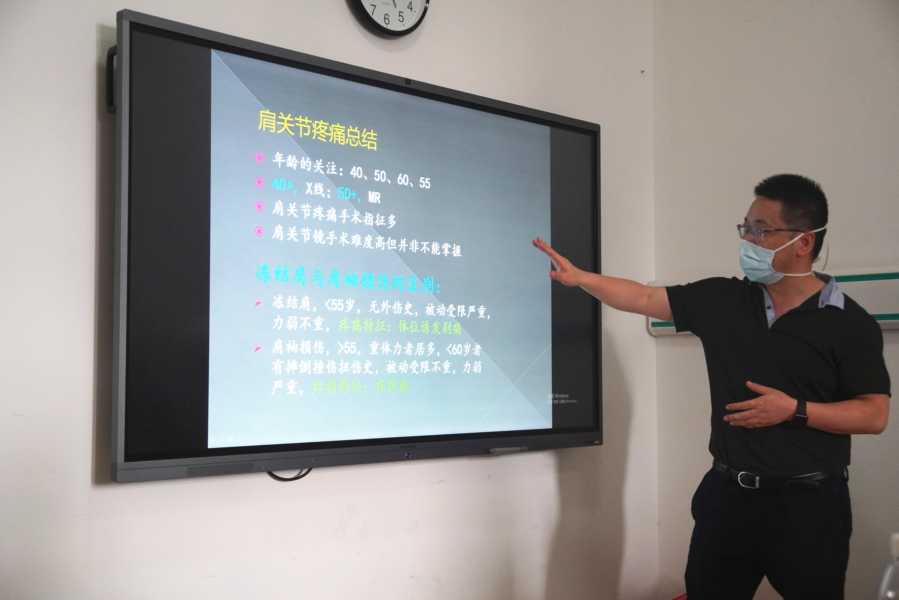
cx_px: 450
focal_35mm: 45
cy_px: 300
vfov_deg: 29.9
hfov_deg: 43.6
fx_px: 1124
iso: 2000
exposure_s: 1/160
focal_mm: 30
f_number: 4
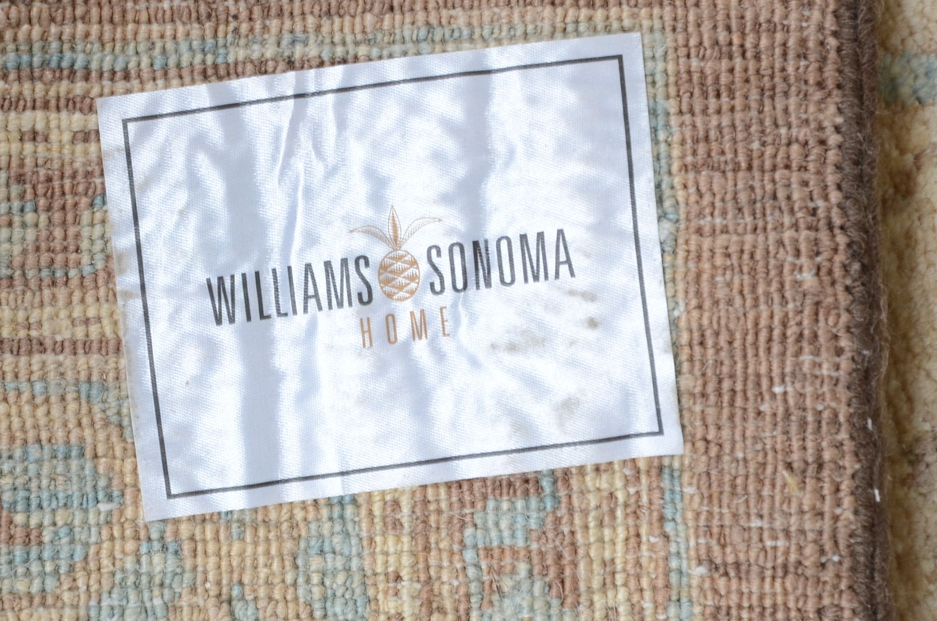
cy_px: 256
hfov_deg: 9.6
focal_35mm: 216
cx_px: 307
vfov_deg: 6.3
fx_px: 5603
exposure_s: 1/60
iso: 160
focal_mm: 105
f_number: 7.1
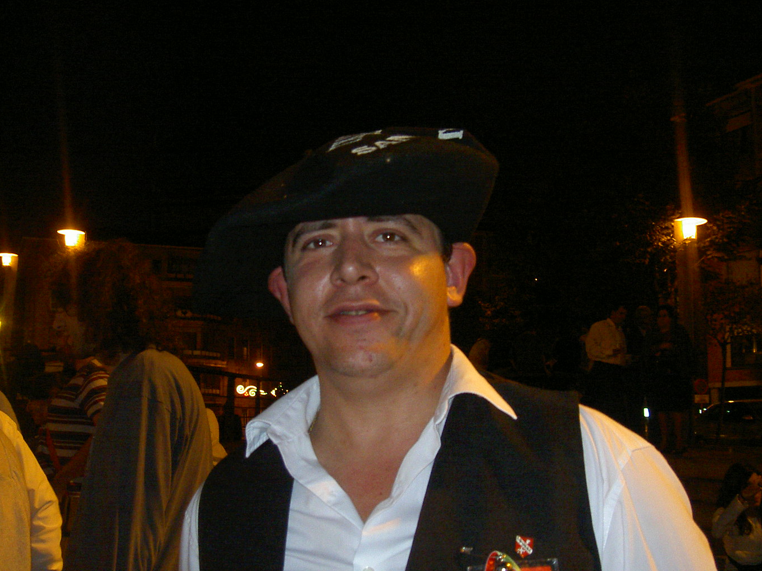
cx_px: 363
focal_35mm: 46
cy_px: 288
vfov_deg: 31.5
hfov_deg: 41.2
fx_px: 1012
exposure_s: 1/59.5
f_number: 2.8
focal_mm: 8
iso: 100
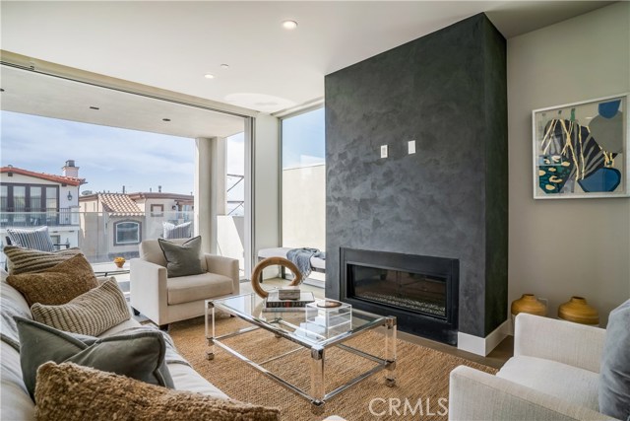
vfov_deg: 67.4
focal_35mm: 18
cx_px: 315
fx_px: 315
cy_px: 210
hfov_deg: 90.0
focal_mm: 18
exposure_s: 1/5000
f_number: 8
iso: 125
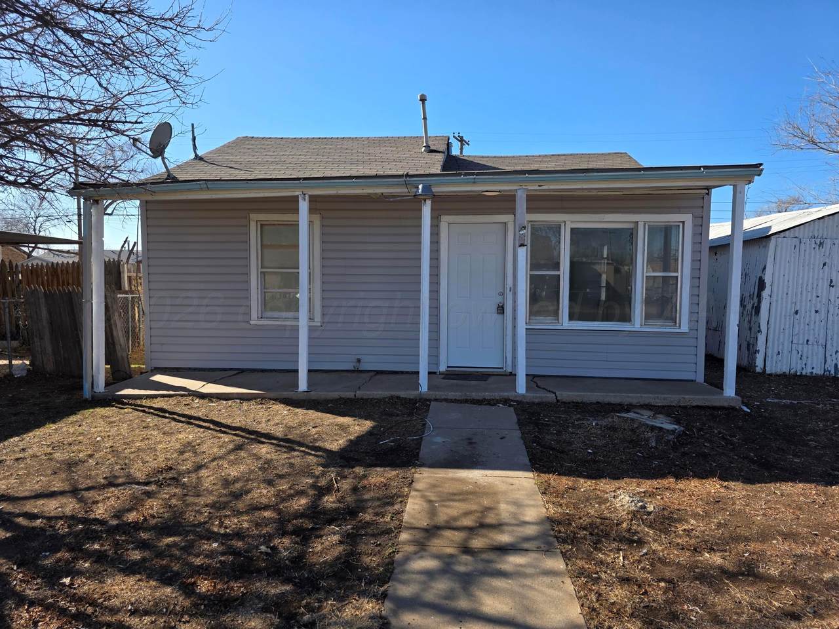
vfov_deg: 58.9
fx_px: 557
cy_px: 314
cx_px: 420
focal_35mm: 23
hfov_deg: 73.9
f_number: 1.7
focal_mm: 6.3
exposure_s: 1/3177
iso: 80
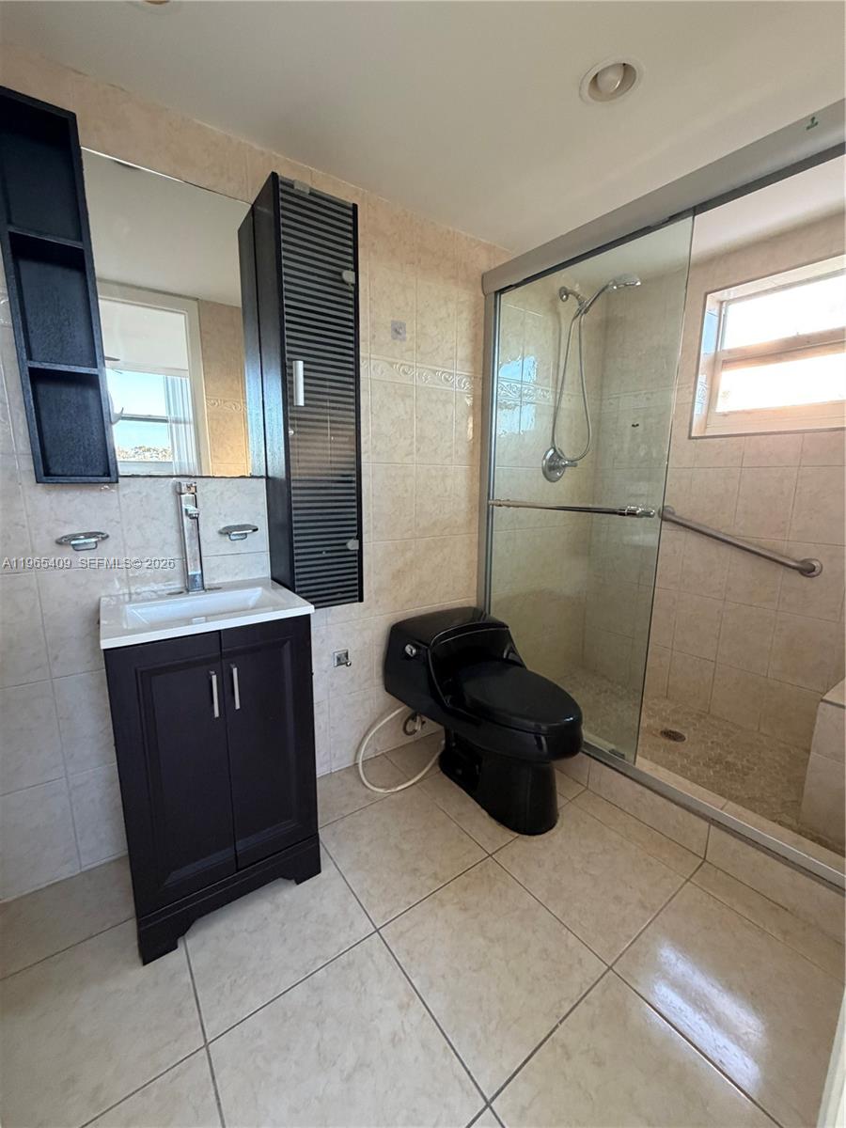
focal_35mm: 14
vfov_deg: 102.1
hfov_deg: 85.7
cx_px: 423
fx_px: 456
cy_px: 564
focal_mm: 2.22
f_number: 2.2
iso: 400
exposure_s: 1/60
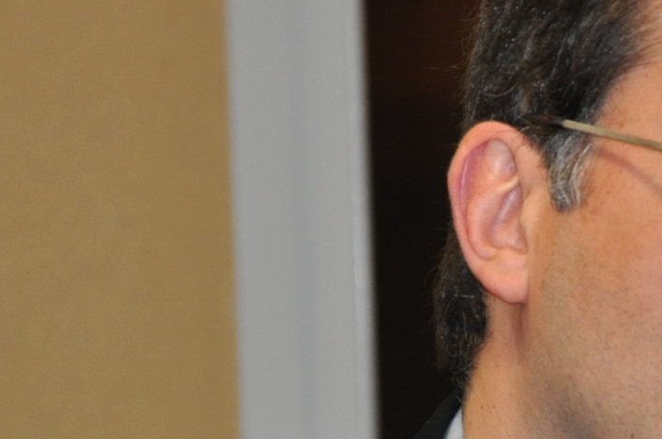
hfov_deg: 4.3
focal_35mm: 477
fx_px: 8752
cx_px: 688
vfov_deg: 2.9
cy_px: 364
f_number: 5.6
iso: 800
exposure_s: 1/60
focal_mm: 105
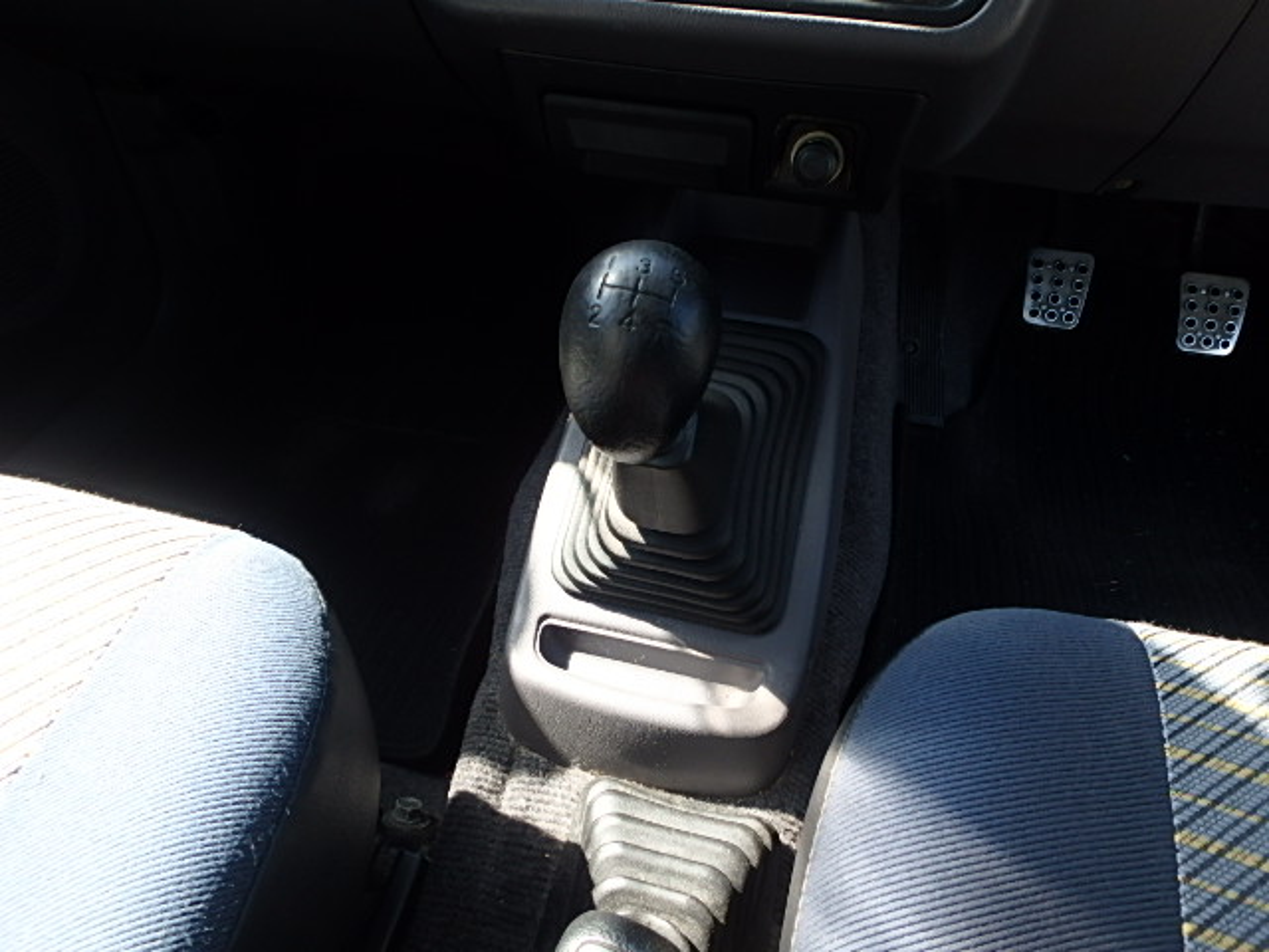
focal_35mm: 21
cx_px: 634
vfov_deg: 63.4
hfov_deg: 79.0
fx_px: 770
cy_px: 476
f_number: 3.5
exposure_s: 1/125
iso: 125
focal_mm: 3.7
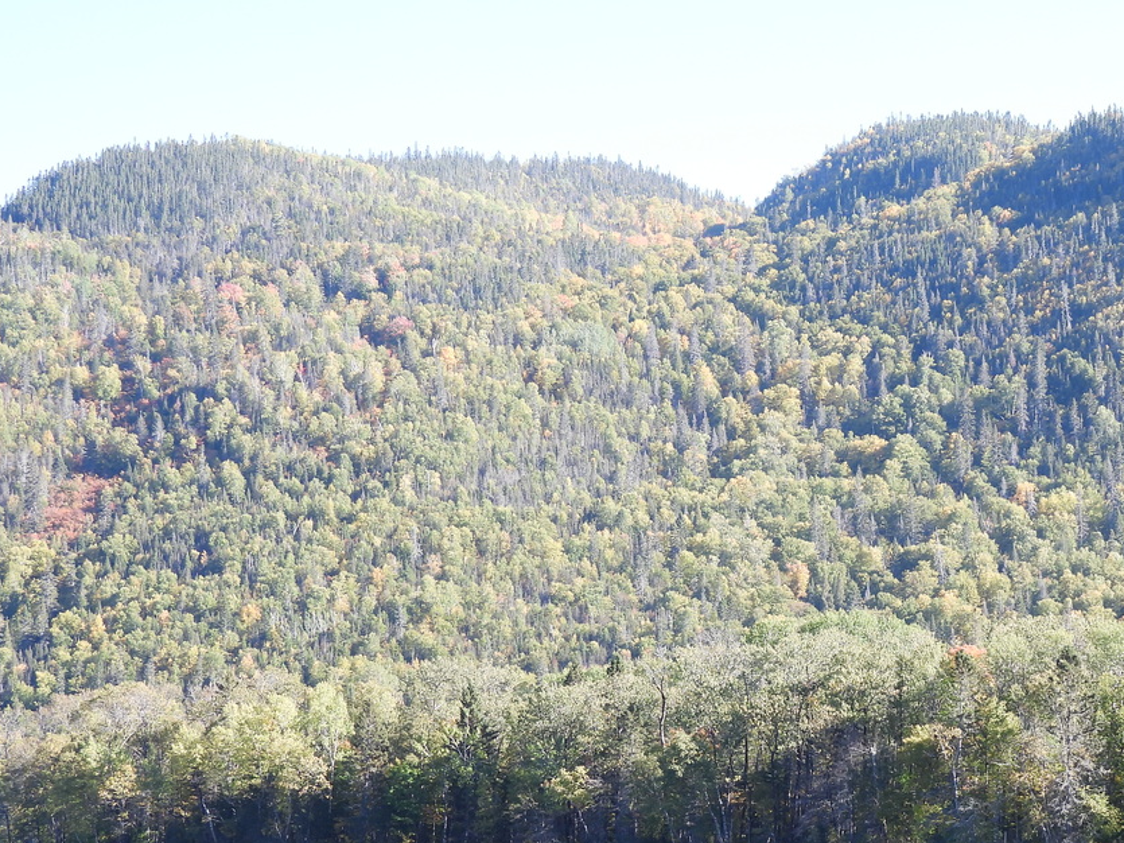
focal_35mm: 92
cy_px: 636
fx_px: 2987
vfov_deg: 16.0
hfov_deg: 21.2
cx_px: 812
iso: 100
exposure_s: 1/200
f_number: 3.5
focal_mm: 10.7
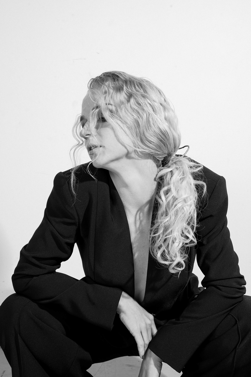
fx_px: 523
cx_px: 126
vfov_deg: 39.6
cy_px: 188
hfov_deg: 27.0
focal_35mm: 50
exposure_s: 1/160
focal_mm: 50
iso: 100
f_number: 11
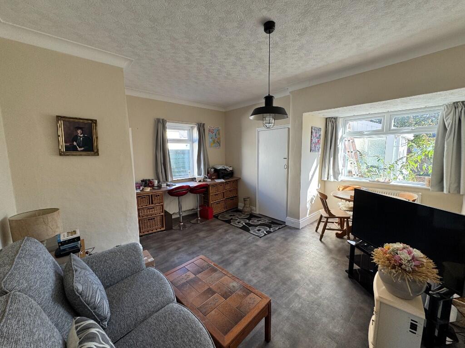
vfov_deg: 85.7
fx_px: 188
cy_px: 174
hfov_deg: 102.1
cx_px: 232
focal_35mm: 14
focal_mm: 2.22
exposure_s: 1/99
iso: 80
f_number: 2.2
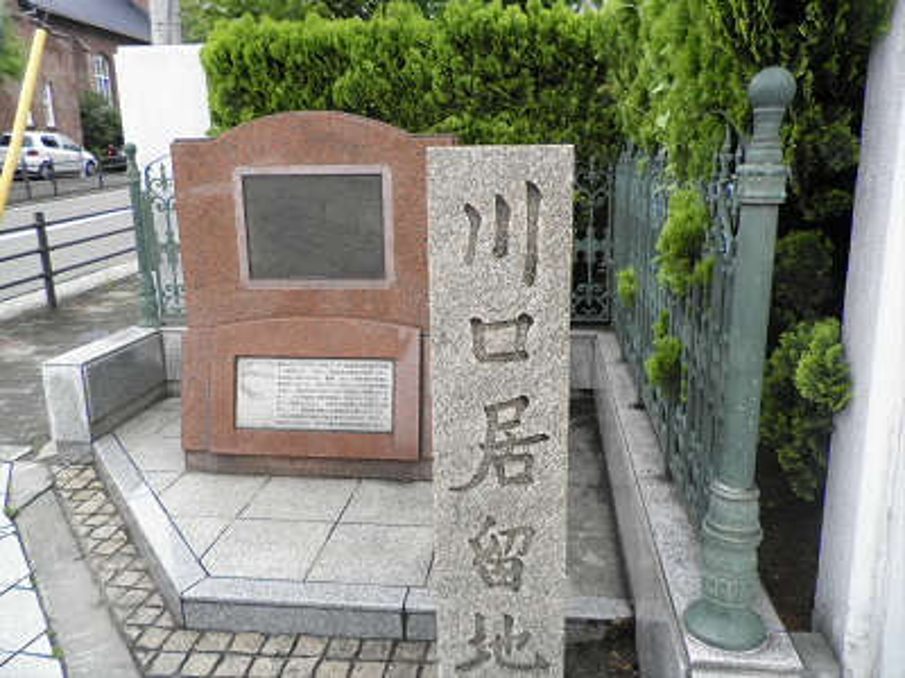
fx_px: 706
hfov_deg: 65.3
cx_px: 452
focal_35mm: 27
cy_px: 339
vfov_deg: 51.4
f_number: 3.2
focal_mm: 4.9
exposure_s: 1/80
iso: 64
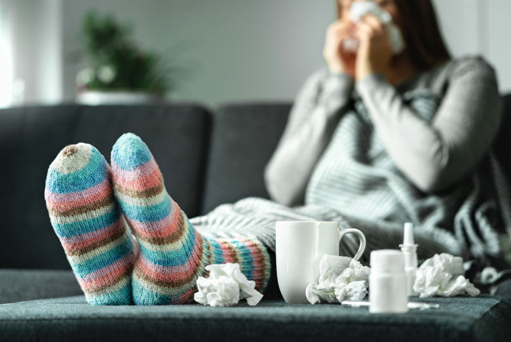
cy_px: 171
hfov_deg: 23.9
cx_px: 256
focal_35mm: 85
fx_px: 1208
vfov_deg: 16.1
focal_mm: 85
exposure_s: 1
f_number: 2.8
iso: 100
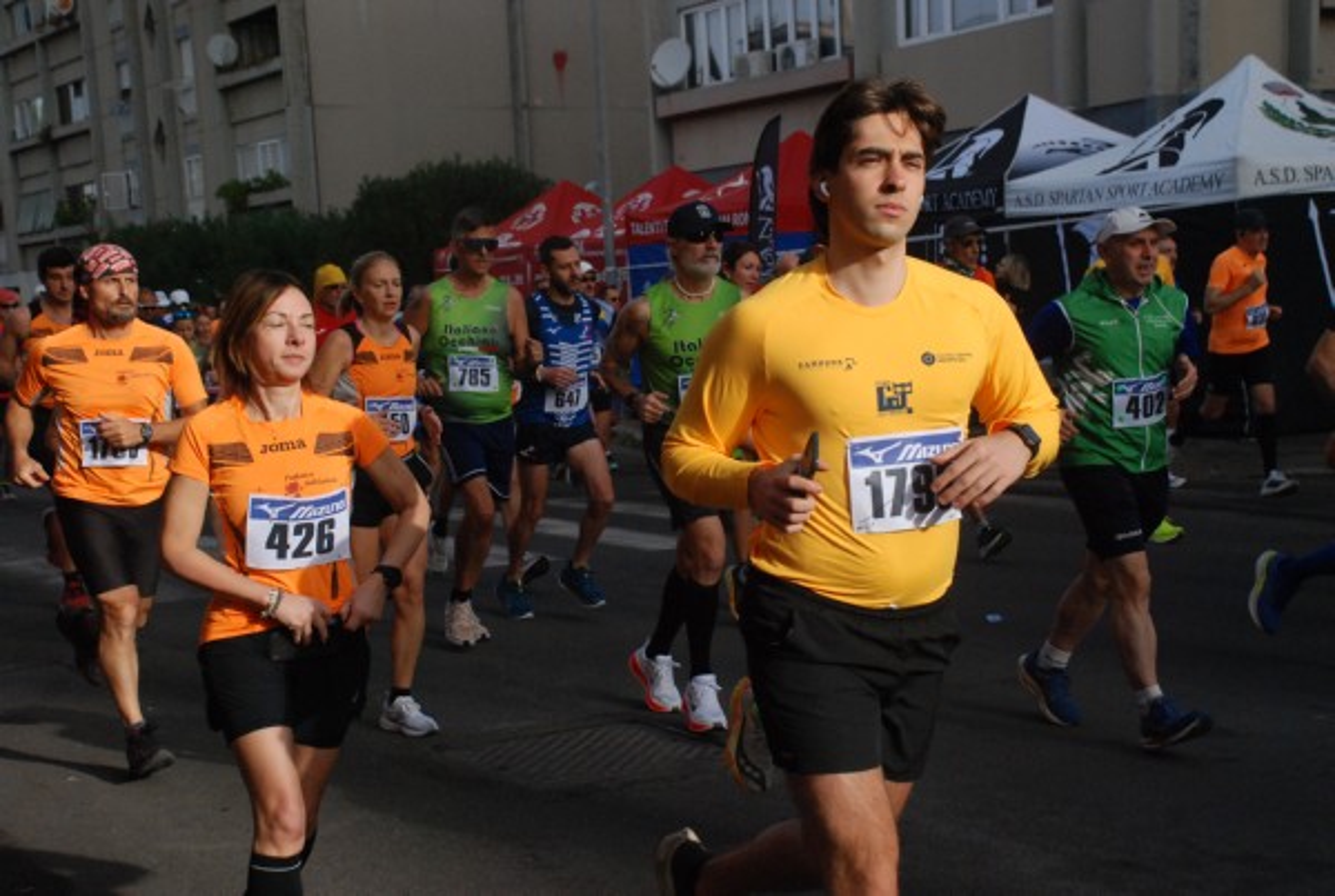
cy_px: 448
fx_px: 2118
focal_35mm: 57
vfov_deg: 23.9
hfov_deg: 35.0
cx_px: 668
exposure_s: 1/1600
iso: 1000
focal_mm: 38
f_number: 7.1
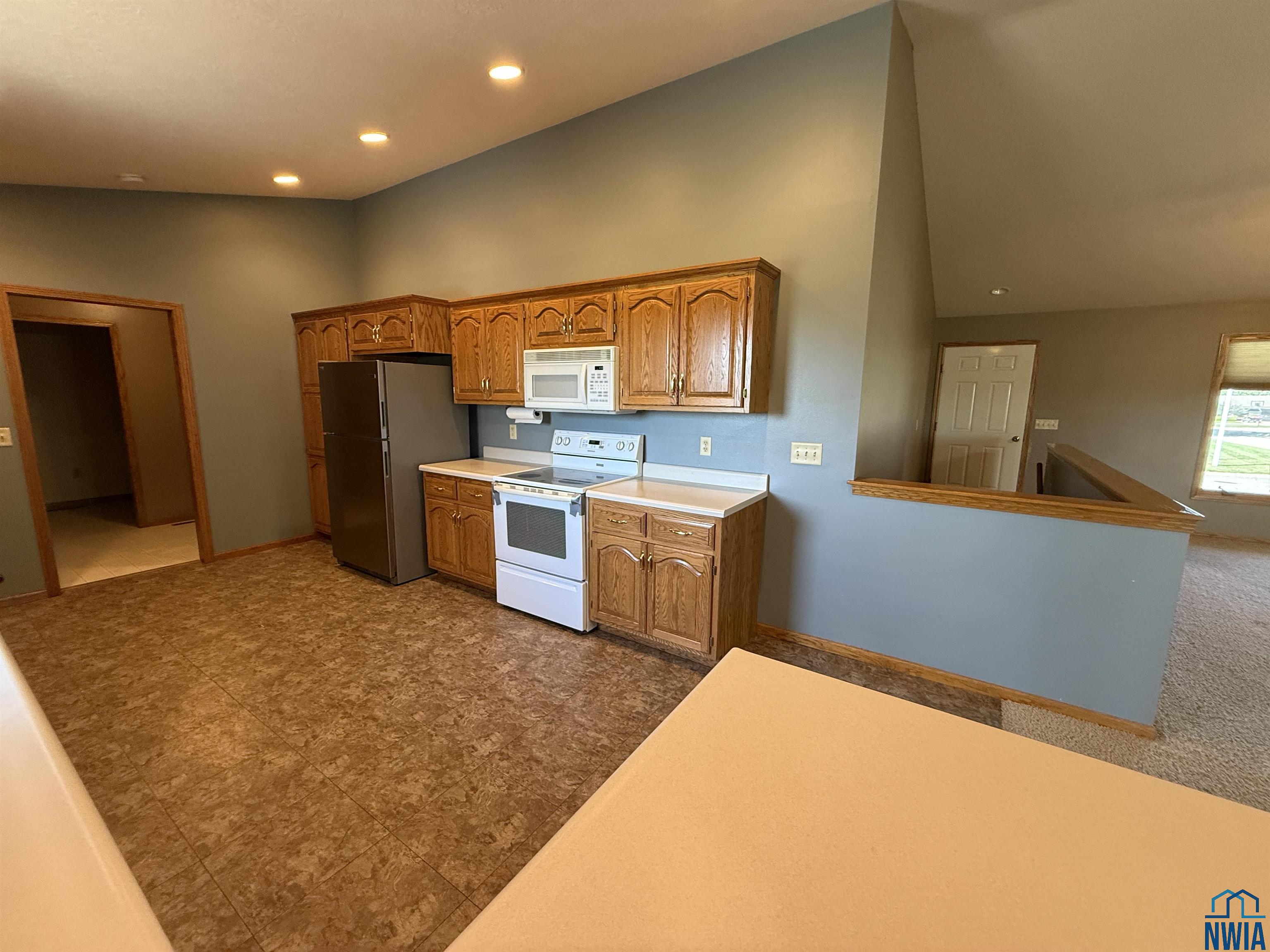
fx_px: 514
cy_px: 476
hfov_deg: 102.1
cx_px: 635
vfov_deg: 85.7
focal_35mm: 14
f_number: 2.2
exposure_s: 1/60
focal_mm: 2.22
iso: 250
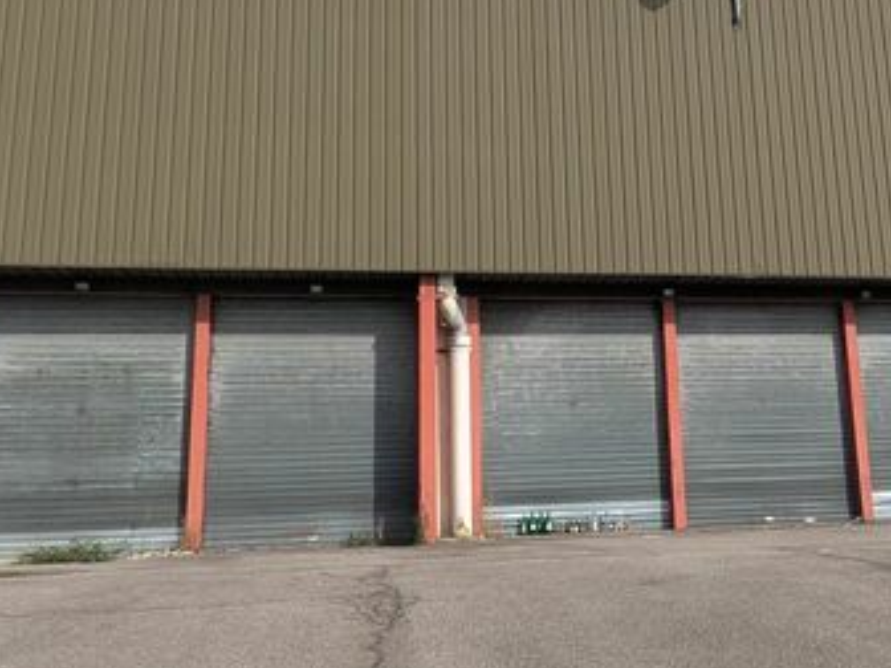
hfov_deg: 46.3
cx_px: 562
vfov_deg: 35.8
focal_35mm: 40
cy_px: 262
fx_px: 1030
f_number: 2.2
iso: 50
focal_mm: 1.83
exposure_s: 1/2294
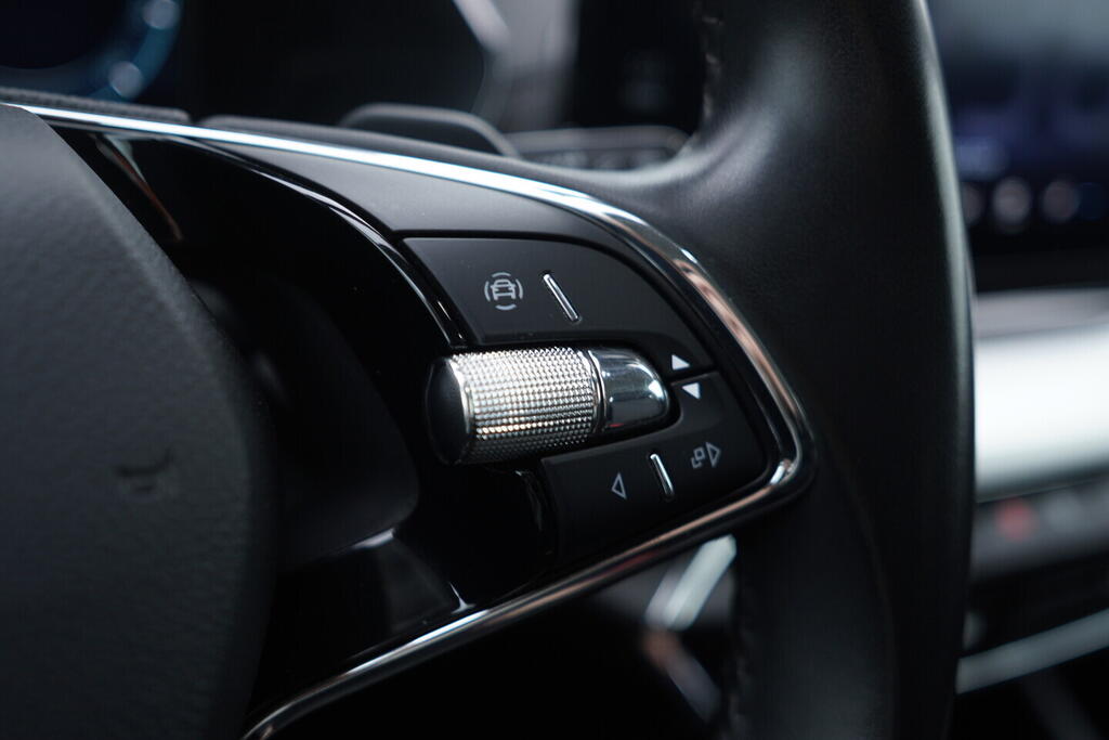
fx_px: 1109
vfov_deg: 36.9
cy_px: 370
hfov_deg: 53.1
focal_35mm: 36
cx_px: 554
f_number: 2.8
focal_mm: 24
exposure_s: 1/40
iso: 200
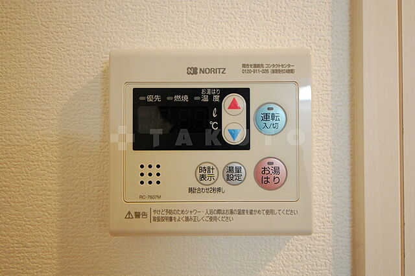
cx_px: 208
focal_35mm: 24
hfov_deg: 73.8
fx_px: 277
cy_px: 138
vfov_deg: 53.1
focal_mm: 16
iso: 1600
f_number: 5.6
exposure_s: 1/25
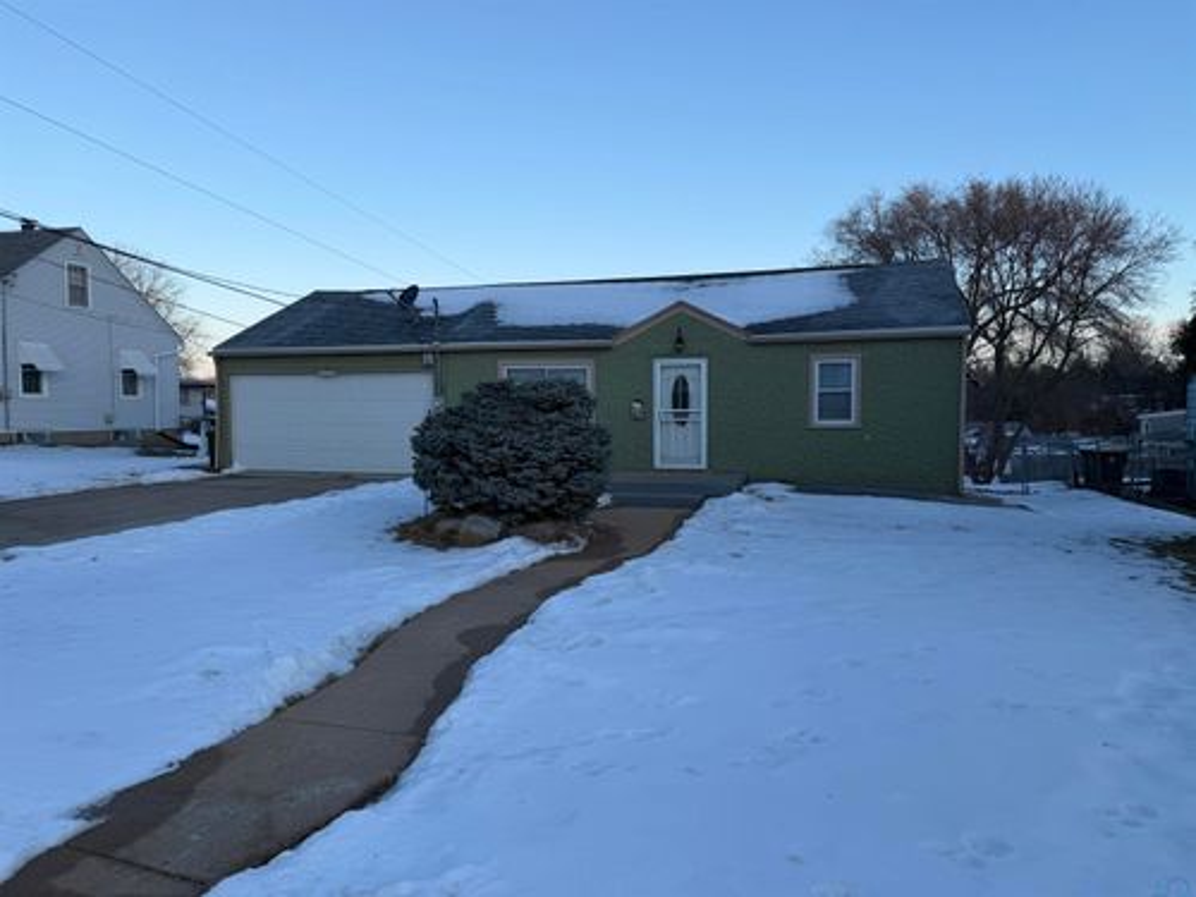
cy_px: 448
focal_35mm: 24
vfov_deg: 56.8
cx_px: 598
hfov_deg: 71.6
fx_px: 829
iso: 80
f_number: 1.78
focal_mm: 6.76
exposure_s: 1/772
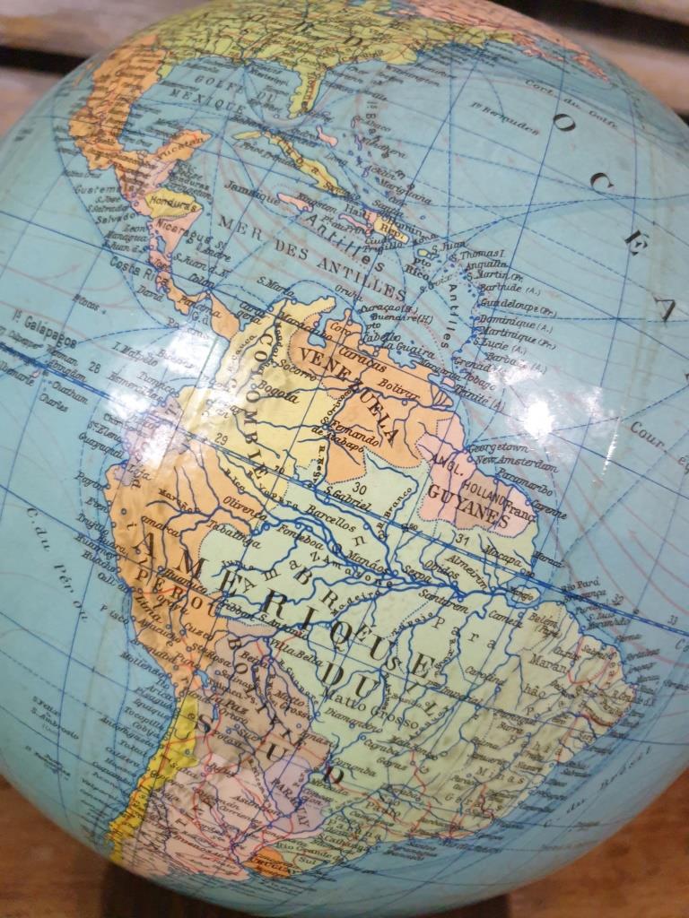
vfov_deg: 67.3
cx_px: 344
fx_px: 690
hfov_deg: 53.1
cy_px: 459
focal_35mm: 26
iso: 400
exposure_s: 1/50
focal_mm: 4.3
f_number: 1.5
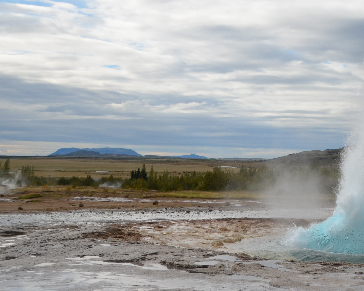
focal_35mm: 76
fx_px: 819
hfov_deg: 24.1
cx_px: 355
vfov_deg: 20.0
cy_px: 72
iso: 400
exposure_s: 1/2000
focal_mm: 24
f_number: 7.1
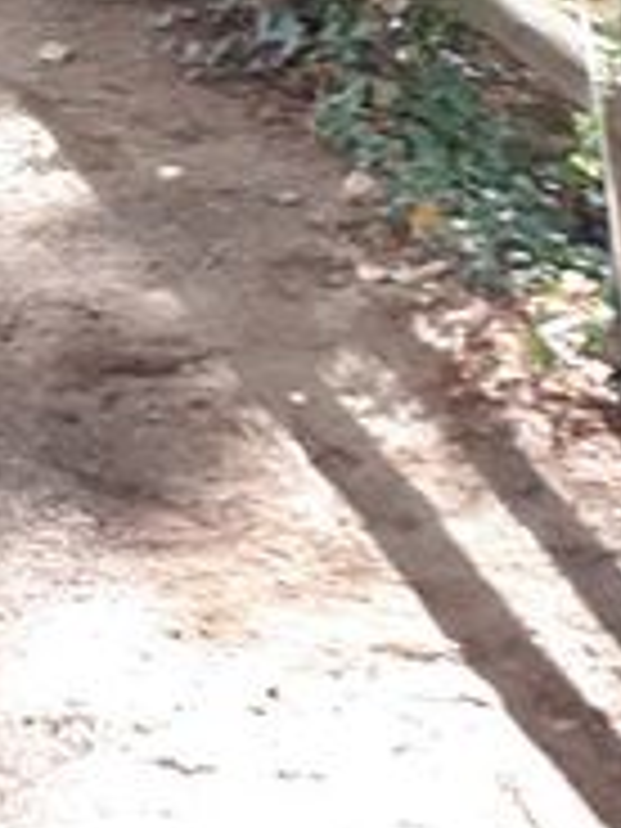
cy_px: -315
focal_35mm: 88
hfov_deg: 15.4
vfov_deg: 20.0
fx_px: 2105
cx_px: -328
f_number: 1.9
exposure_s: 1/50
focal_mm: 3.6
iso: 50
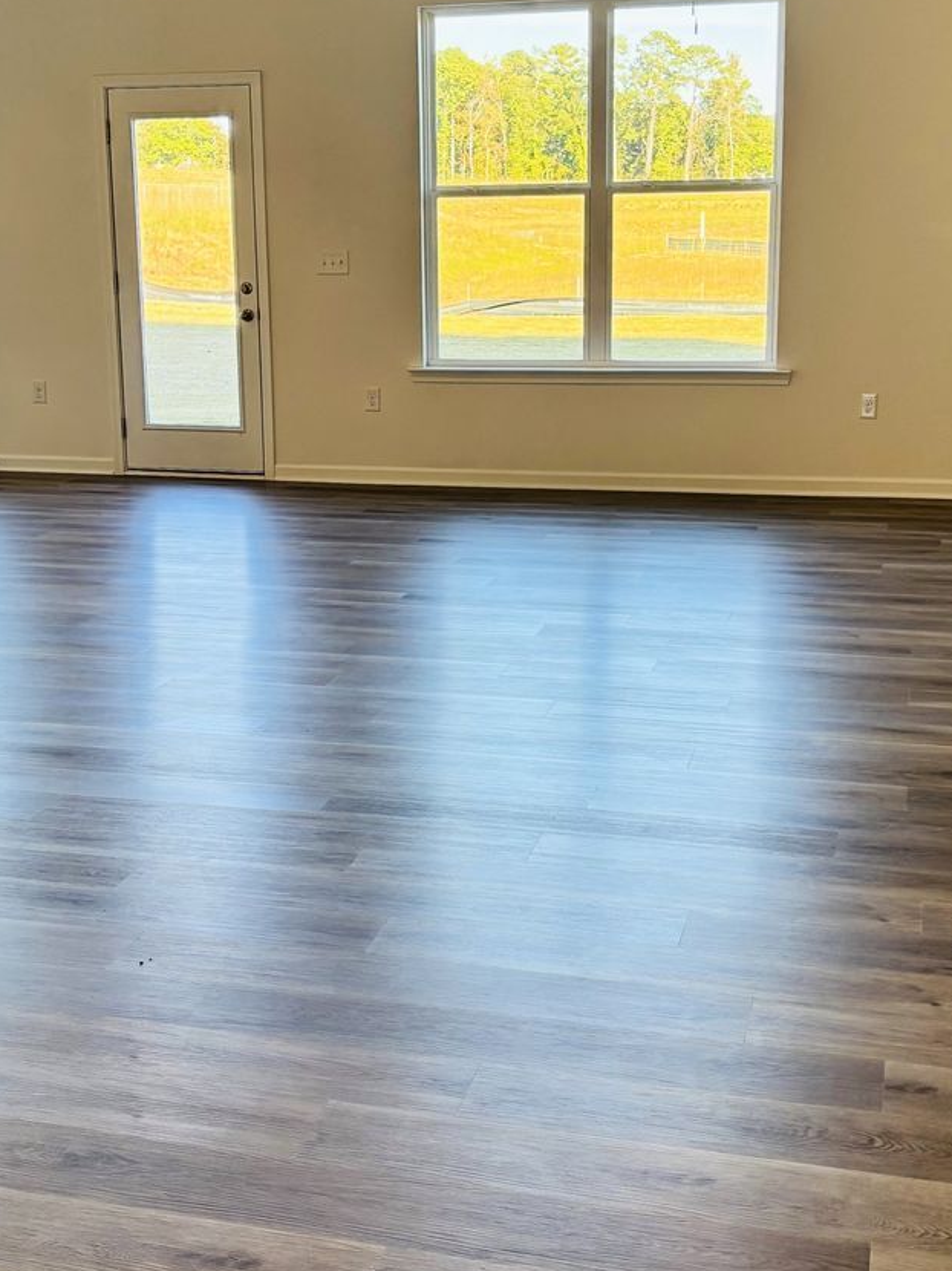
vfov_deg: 40.3
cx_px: 465
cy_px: 513
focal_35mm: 47
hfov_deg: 30.9
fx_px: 1724
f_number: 1.6
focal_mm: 5.96
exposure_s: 1/146
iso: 64
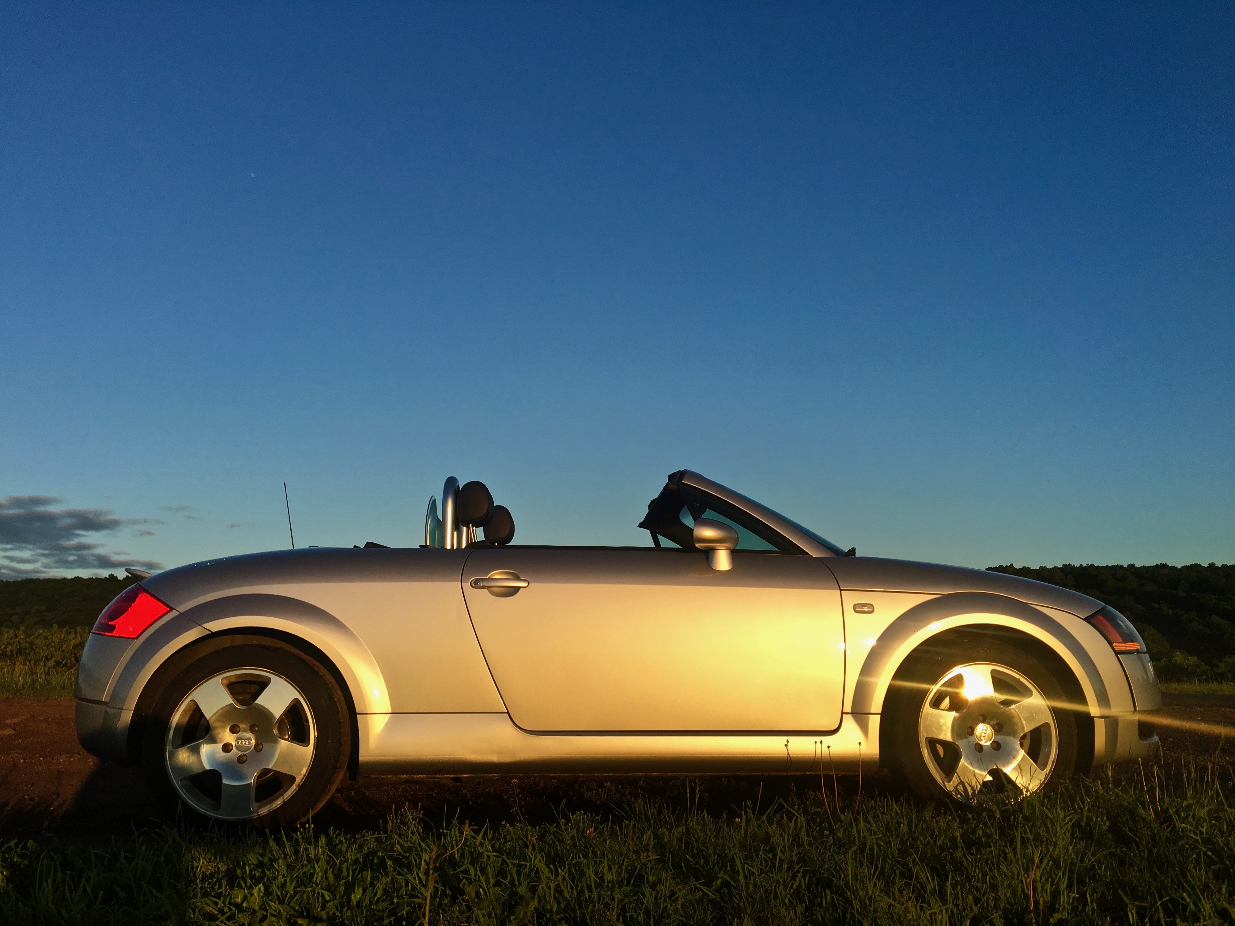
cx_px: 618
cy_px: 463
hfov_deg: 61.7
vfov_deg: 48.2
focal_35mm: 29
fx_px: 1035
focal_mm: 4.15
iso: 25
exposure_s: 1/1012
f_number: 2.2
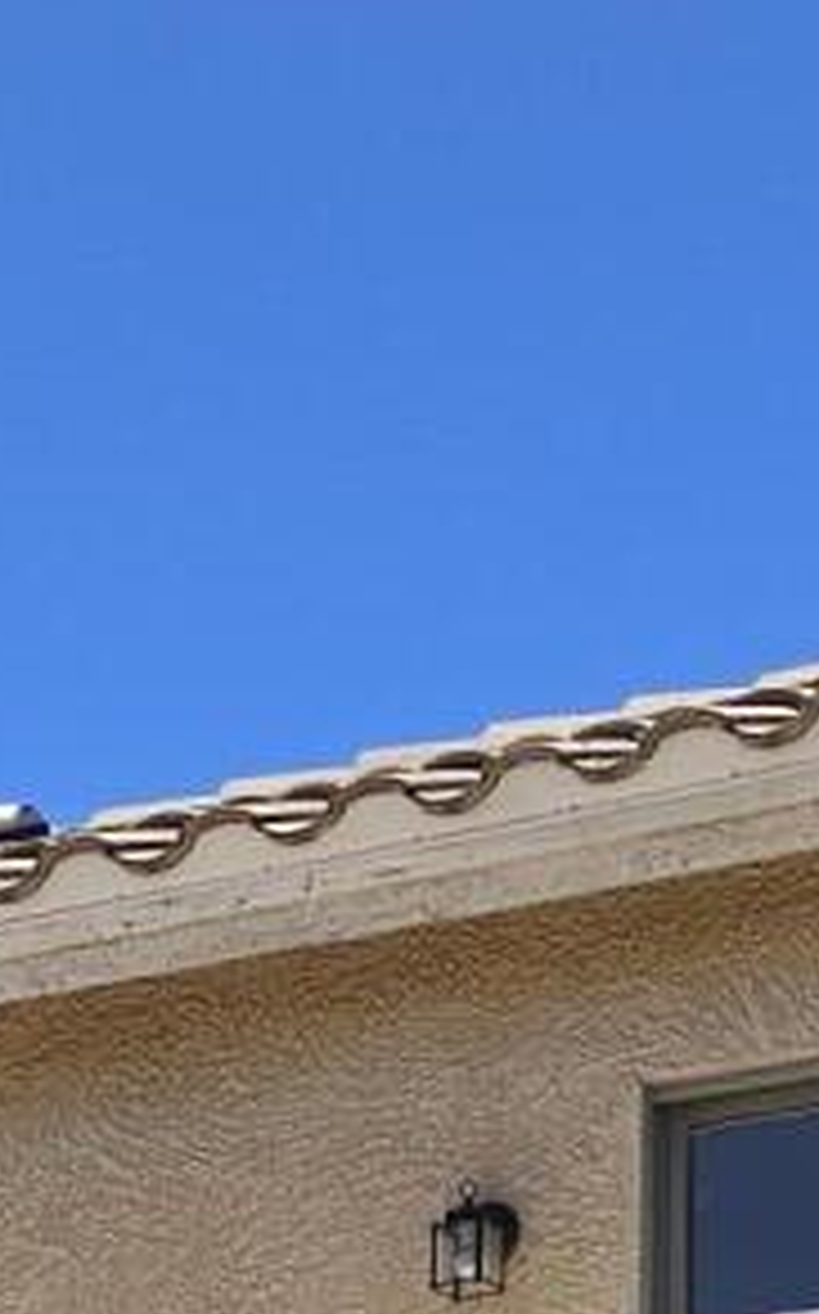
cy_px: 2614
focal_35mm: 167
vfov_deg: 11.4
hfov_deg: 7.7
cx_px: -256
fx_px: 5976
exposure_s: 1/2077
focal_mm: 5.4
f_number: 1.8
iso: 25
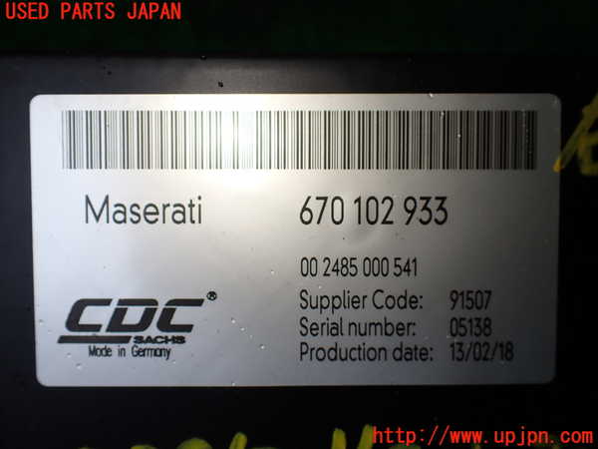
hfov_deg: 60.0
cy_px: 224
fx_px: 518
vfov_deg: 46.8
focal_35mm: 30
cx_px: 299
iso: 100
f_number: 2.3
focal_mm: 5.4
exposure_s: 1/160
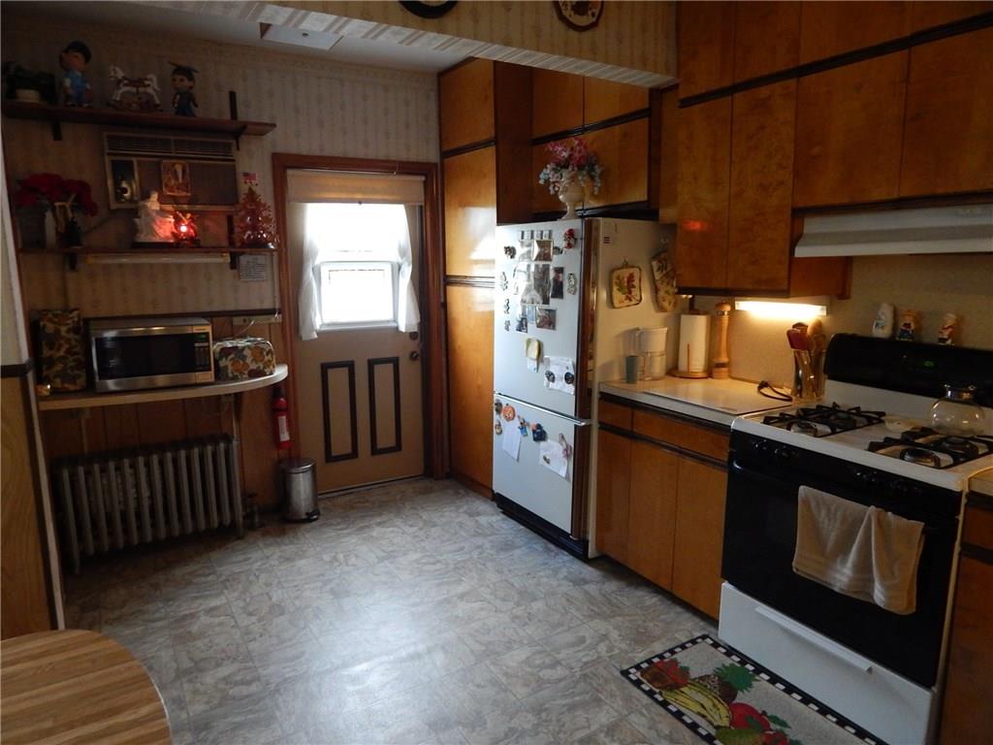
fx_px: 631
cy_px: 372
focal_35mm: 22
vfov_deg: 61.1
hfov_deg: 76.4
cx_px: 496
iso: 400
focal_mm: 4
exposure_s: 1/30
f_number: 3
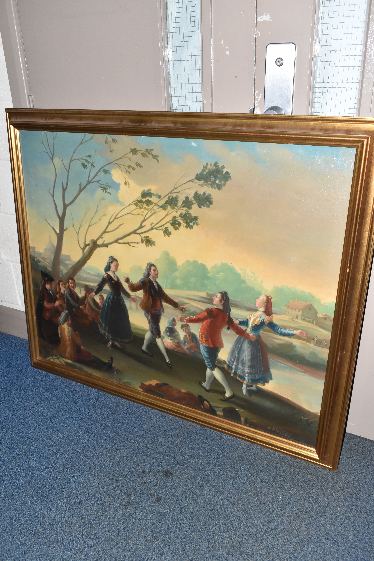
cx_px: 187
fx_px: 467
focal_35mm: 30
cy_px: 280
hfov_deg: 43.6
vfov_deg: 61.9
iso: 800
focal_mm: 20
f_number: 8
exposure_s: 1/60
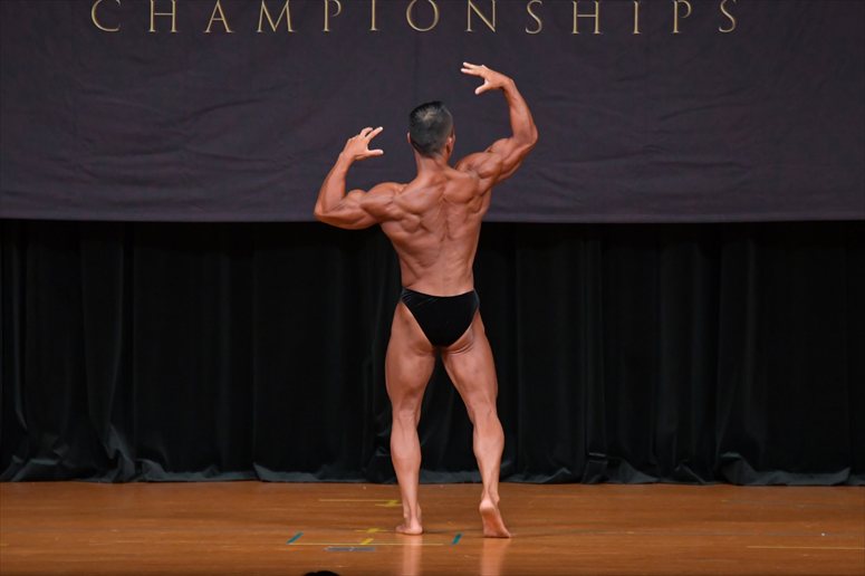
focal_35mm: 255
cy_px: 288
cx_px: 432
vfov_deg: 5.4
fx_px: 6124
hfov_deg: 8.1
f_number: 5.6
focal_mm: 170
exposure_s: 1/400
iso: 4000
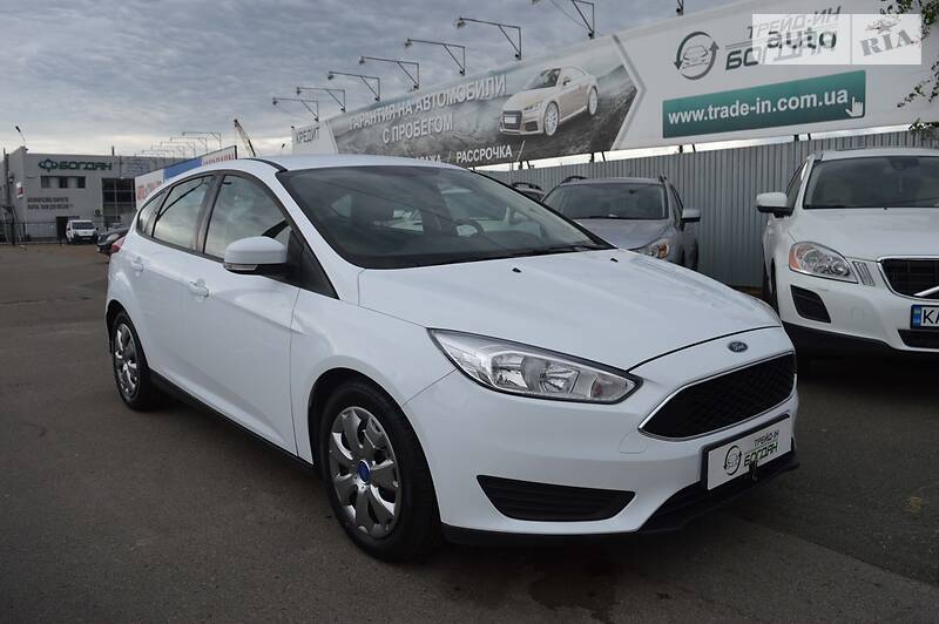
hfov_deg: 67.4
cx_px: 470
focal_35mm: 27
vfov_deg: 47.9
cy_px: 312
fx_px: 704
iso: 100
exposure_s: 1/160
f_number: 6.3
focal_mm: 18
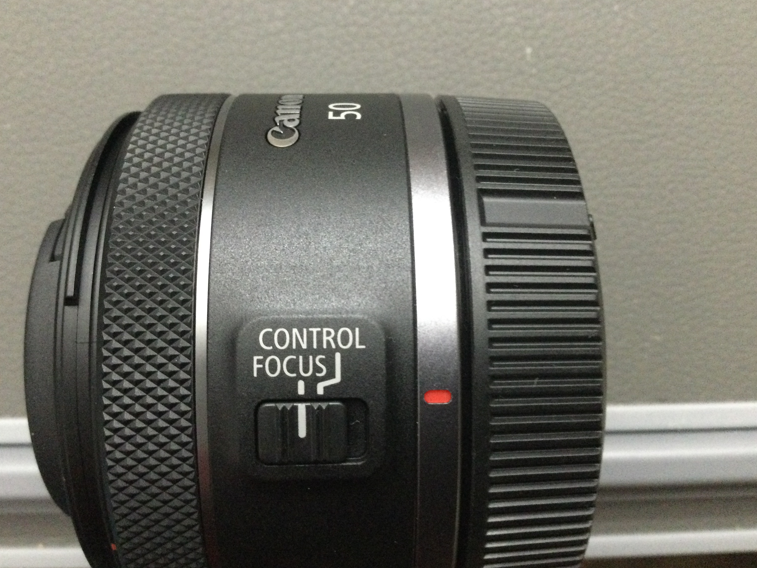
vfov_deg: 42.9
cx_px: 371
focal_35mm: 33
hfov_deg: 55.3
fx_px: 722
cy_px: 293
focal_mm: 3.3
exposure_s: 1/15
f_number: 2.4
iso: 640
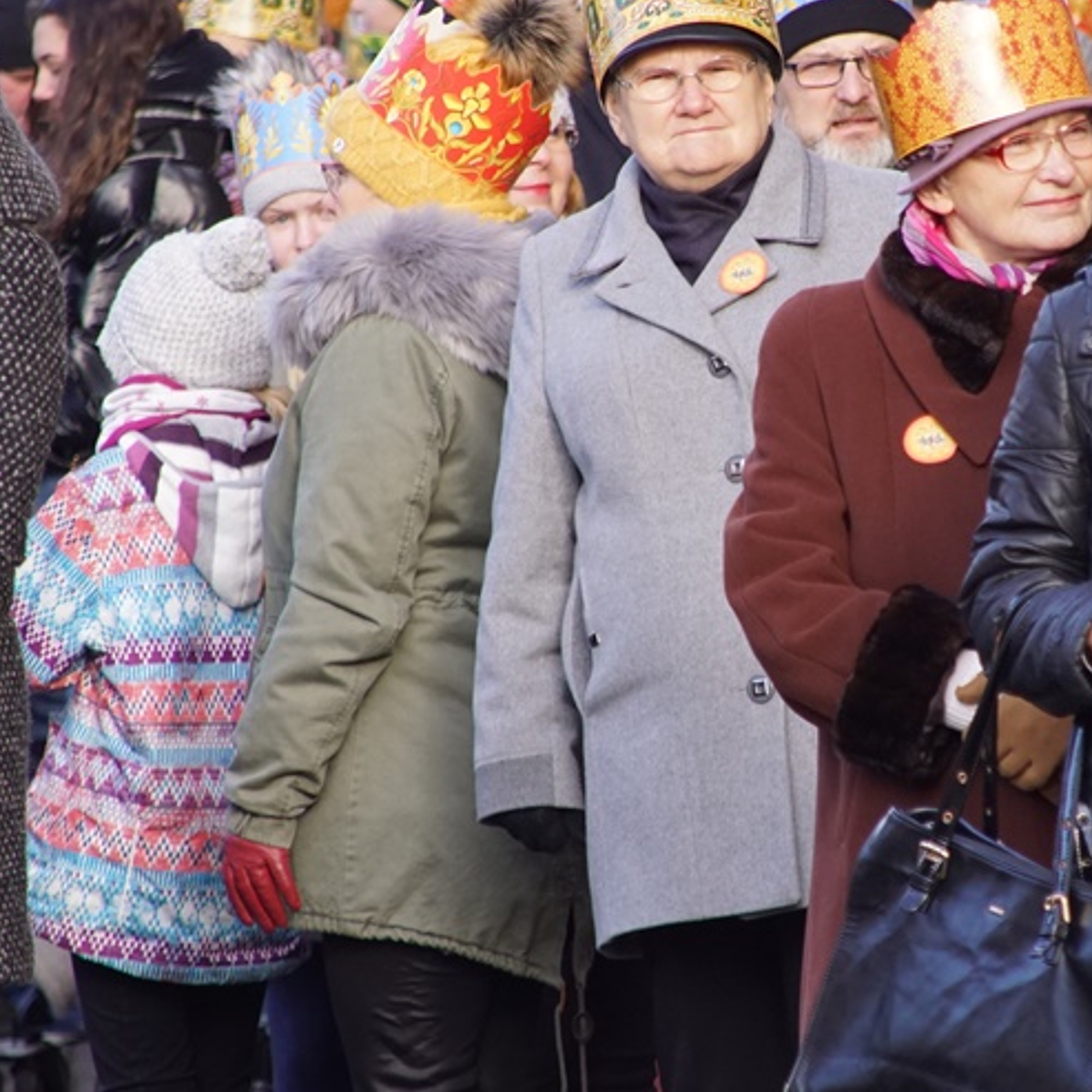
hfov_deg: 3.4
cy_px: 484
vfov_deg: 3.4
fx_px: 18452
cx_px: 828
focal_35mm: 517
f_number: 6.3
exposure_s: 1/320
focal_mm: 200
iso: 800
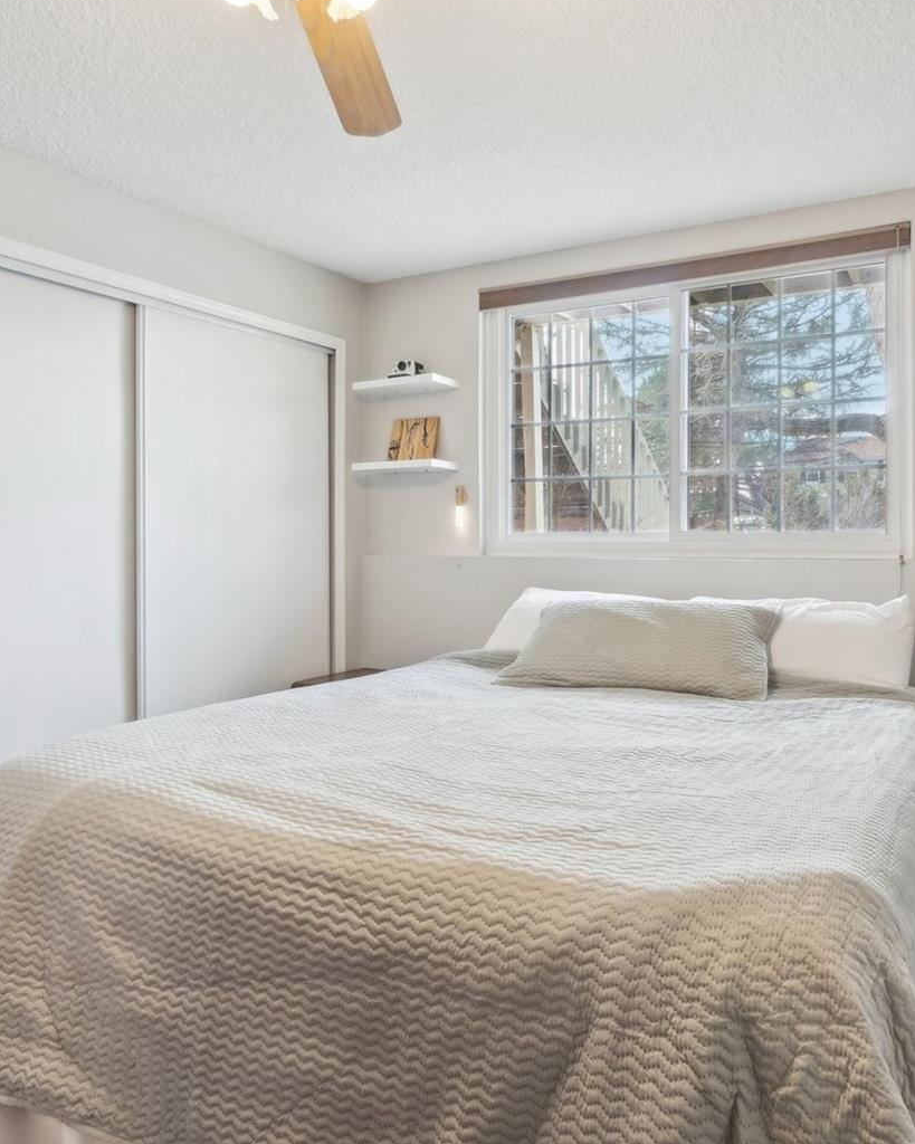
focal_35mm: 22
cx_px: 607
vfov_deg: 75.0
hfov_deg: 61.7
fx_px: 745
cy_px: 579
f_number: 8
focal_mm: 10
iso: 400
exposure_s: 1/13
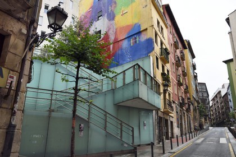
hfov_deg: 58.7
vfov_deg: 41.1
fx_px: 210
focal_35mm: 32
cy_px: 78
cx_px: 118
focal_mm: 32
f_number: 9
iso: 800
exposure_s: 1/60
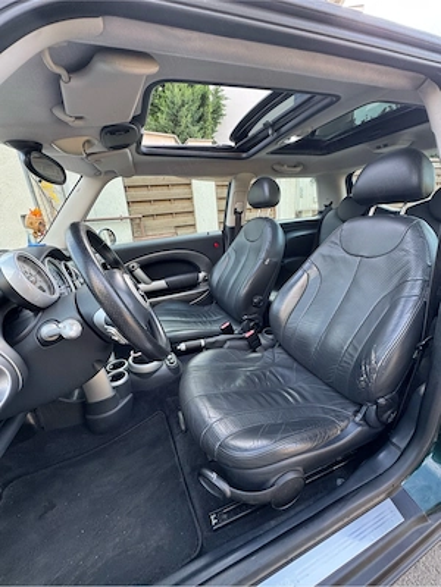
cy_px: 294
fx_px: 238
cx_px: 220
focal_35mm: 14
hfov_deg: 85.7
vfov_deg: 102.1
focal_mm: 2.22
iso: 125
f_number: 2.2
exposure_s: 1/99
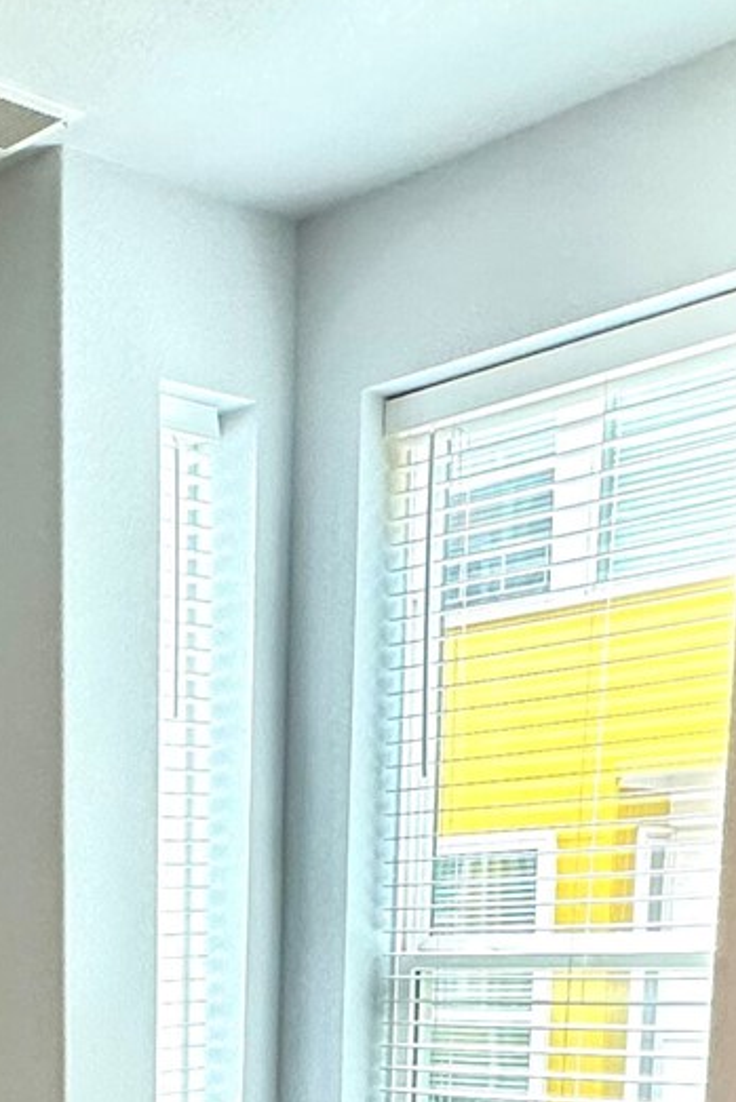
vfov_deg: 30.3
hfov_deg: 22.0
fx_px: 1747
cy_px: 1292
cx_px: -150
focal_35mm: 57
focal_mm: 2.22
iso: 160
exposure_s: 1/120
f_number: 2.2
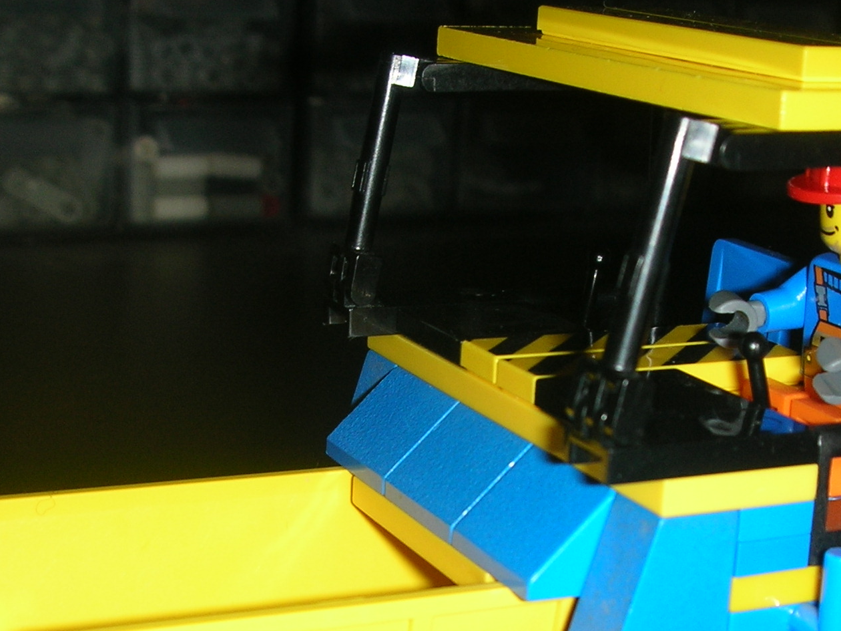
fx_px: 1749
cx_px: 415
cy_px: 472
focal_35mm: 72
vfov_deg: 20.3
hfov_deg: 27.0
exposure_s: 1/60.1
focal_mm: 5.8
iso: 50
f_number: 3
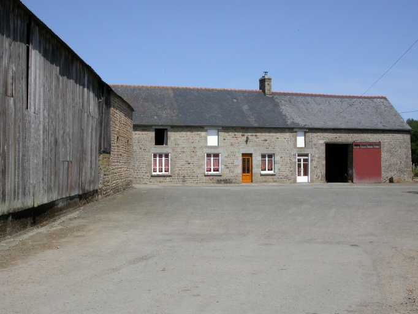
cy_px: 157
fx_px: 556
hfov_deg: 41.2
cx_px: 209
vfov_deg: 31.5
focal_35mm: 46
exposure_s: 1/450
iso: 100
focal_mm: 9.6
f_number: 8
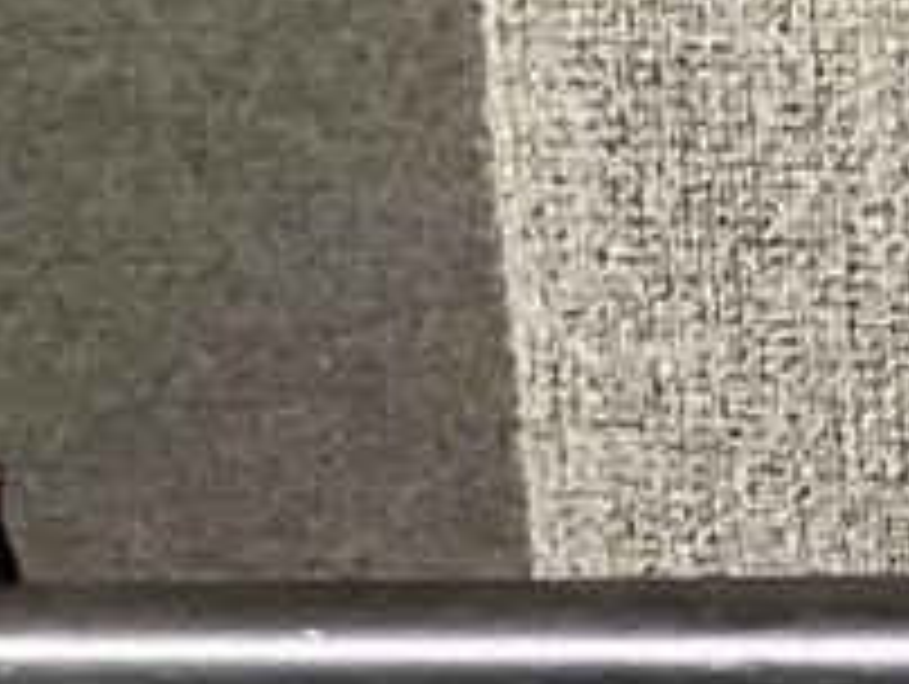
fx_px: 6099
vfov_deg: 6.4
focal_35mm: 232
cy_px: 628
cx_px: 2639
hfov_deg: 7.6
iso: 320
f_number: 2.4
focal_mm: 3.3
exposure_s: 1/50
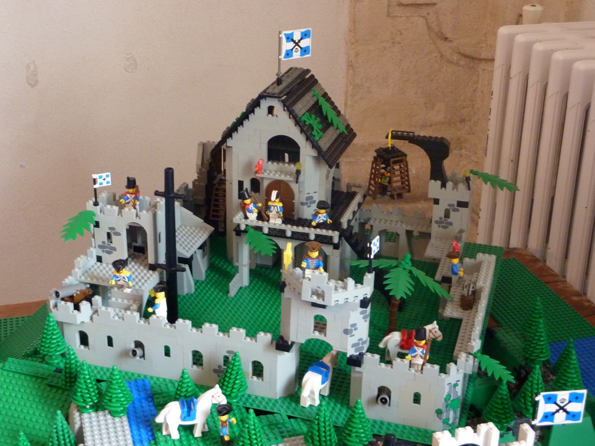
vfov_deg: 28.0
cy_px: 223
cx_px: 298
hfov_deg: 36.8
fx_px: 894
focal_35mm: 52
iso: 400
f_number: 3.8
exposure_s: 1/10
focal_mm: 8.5
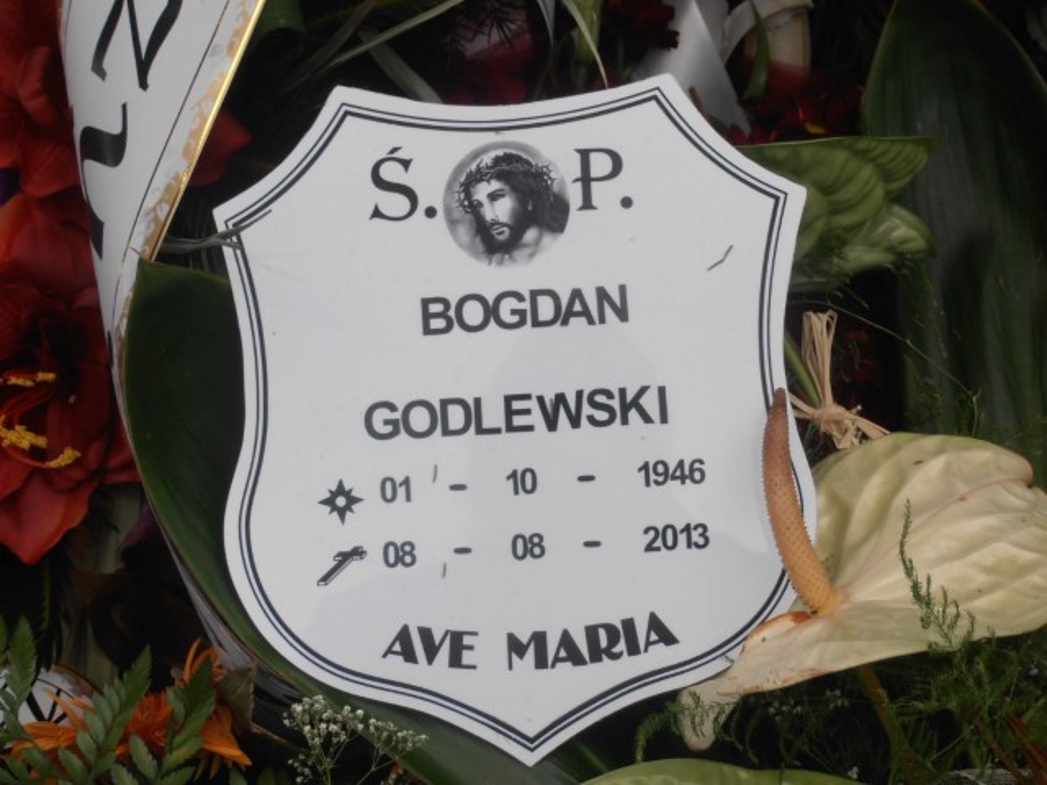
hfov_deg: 17.7
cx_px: 524
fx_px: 3357
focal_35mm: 111
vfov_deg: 13.3
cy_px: 392
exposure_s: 1/250
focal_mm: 19.64
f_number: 5.5
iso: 80
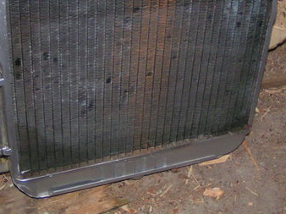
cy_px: 47
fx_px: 594
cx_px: 130
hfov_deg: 27.0
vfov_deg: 20.2
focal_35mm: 72
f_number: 2.8
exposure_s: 1/40
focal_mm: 5.8
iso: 200
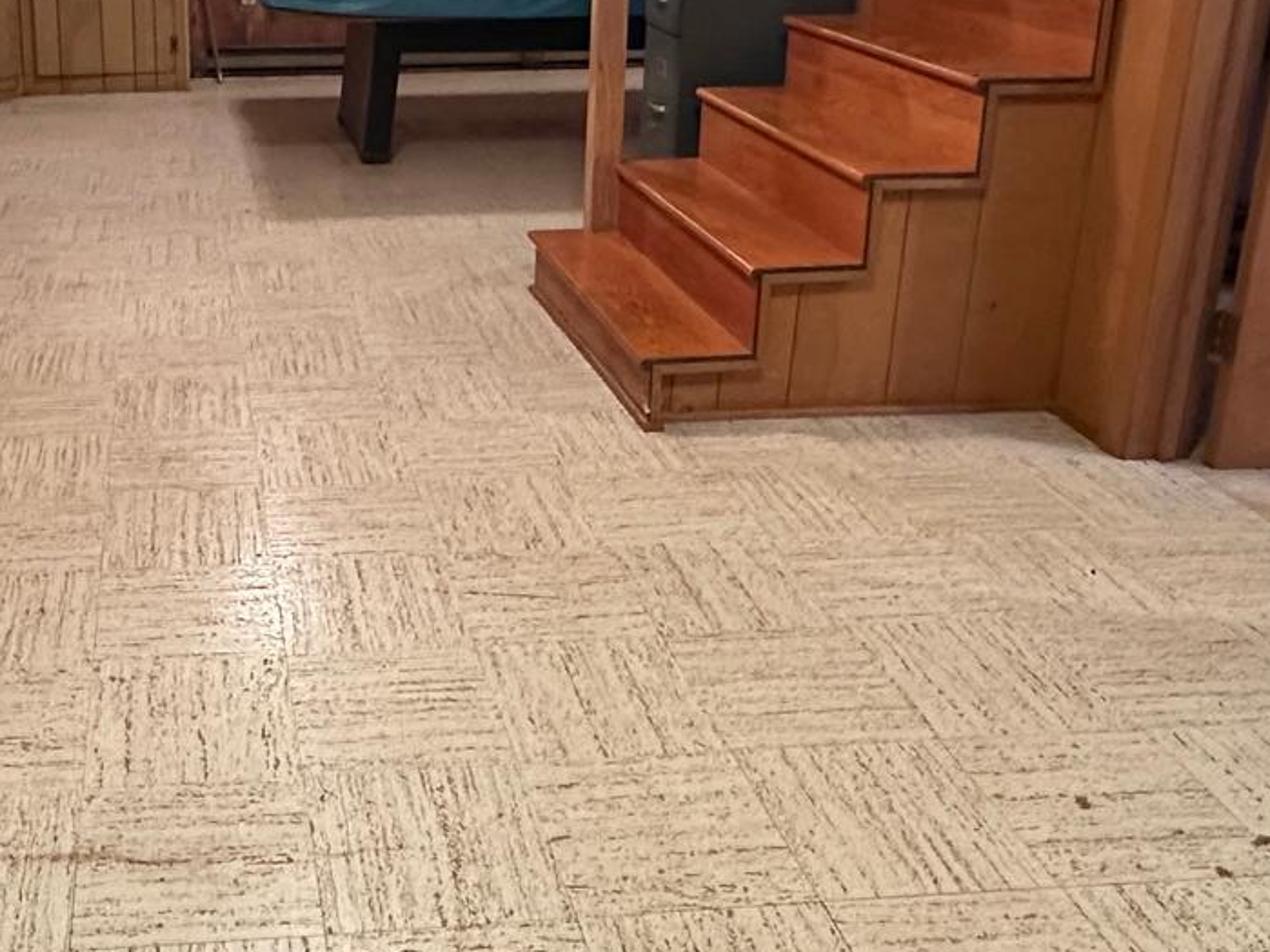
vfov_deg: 34.5
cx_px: 274
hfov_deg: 43.8
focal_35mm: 41
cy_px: 249
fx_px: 1504
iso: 500
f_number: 2.2
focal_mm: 2.22
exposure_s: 1/60
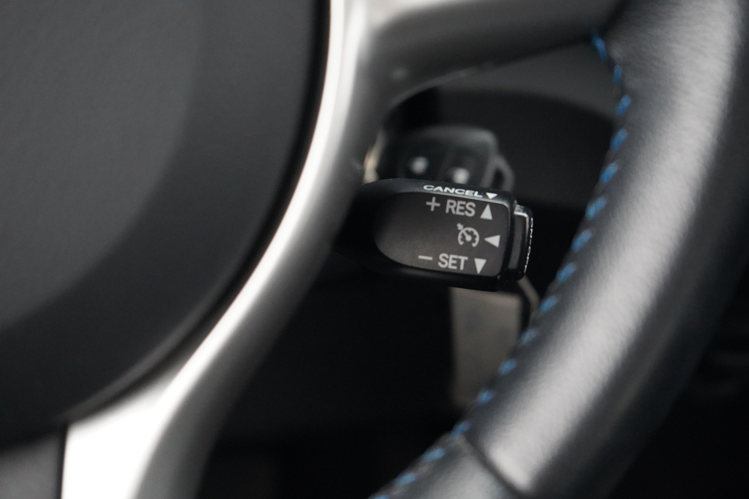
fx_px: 1082
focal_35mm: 52
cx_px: 374
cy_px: 250
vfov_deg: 26.0
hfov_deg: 38.2
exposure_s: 1/20
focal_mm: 52
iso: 12800
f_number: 5
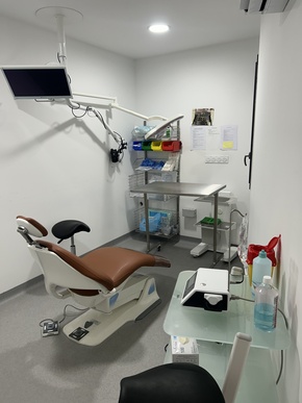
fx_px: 303
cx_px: 151
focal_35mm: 26
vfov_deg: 67.3
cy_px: 202
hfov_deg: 53.0
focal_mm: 5.7
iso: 50
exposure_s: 1/100
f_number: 1.5
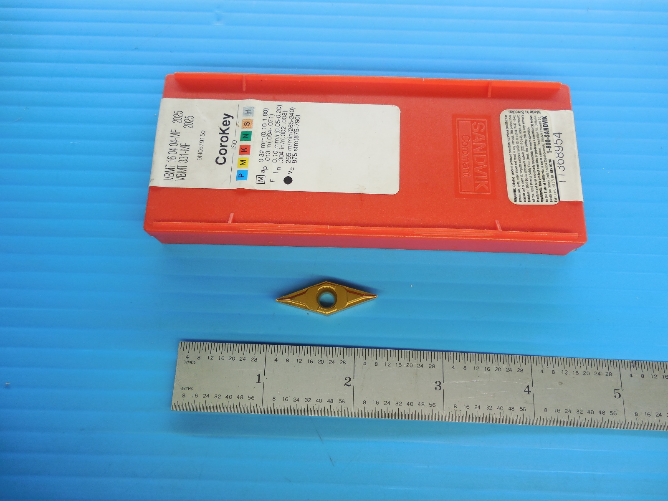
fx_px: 482
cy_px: 250
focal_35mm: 25
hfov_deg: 69.4
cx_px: 334
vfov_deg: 54.9
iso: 160
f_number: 3.3
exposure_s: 1/250
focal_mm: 4.5
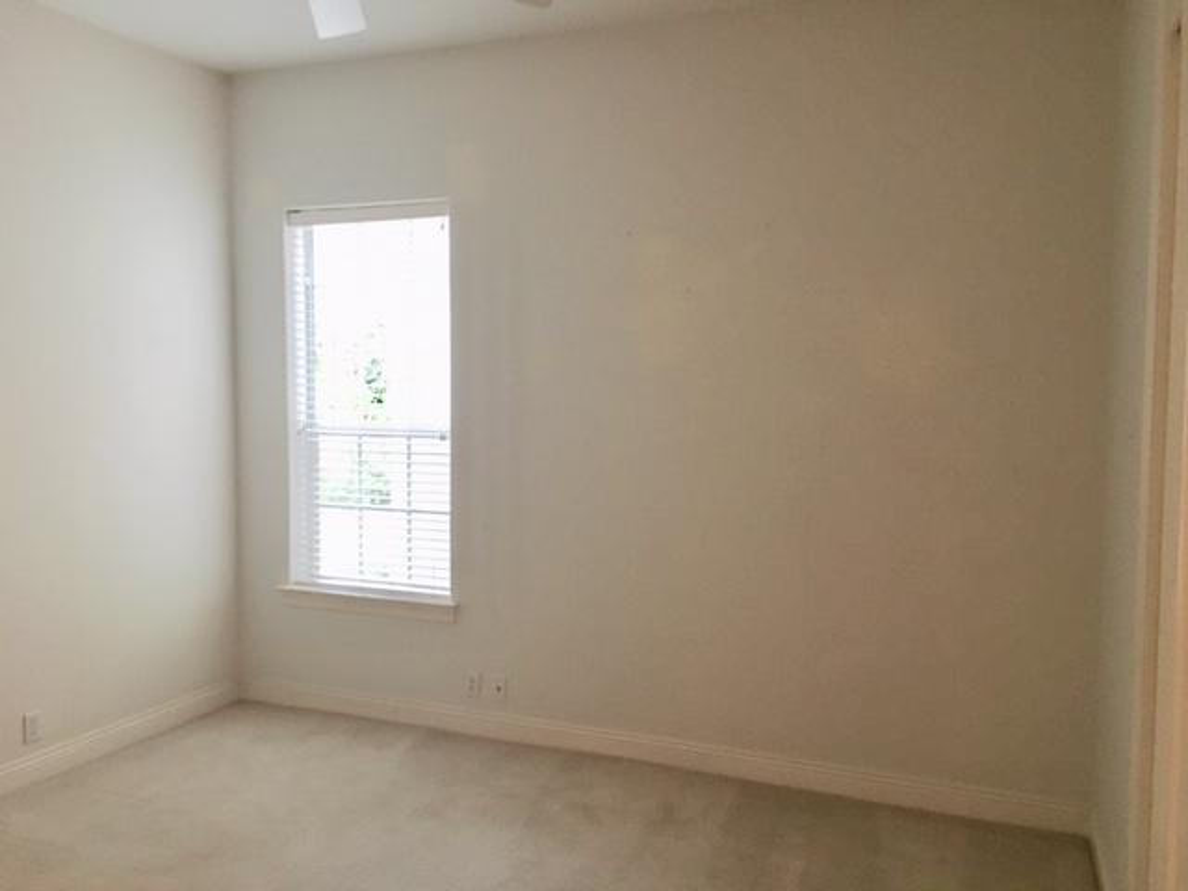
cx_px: 594
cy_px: 446
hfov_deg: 61.7
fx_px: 995
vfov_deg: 48.2
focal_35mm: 29
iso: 200
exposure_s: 1/24
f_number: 2.2
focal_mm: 4.15
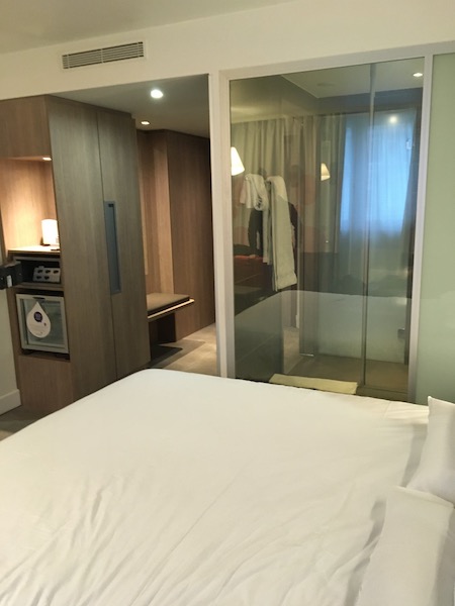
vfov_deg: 61.7
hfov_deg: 48.2
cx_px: 228
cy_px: 303
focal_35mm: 29
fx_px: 508
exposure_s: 1/33
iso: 200
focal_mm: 4.15
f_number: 2.2
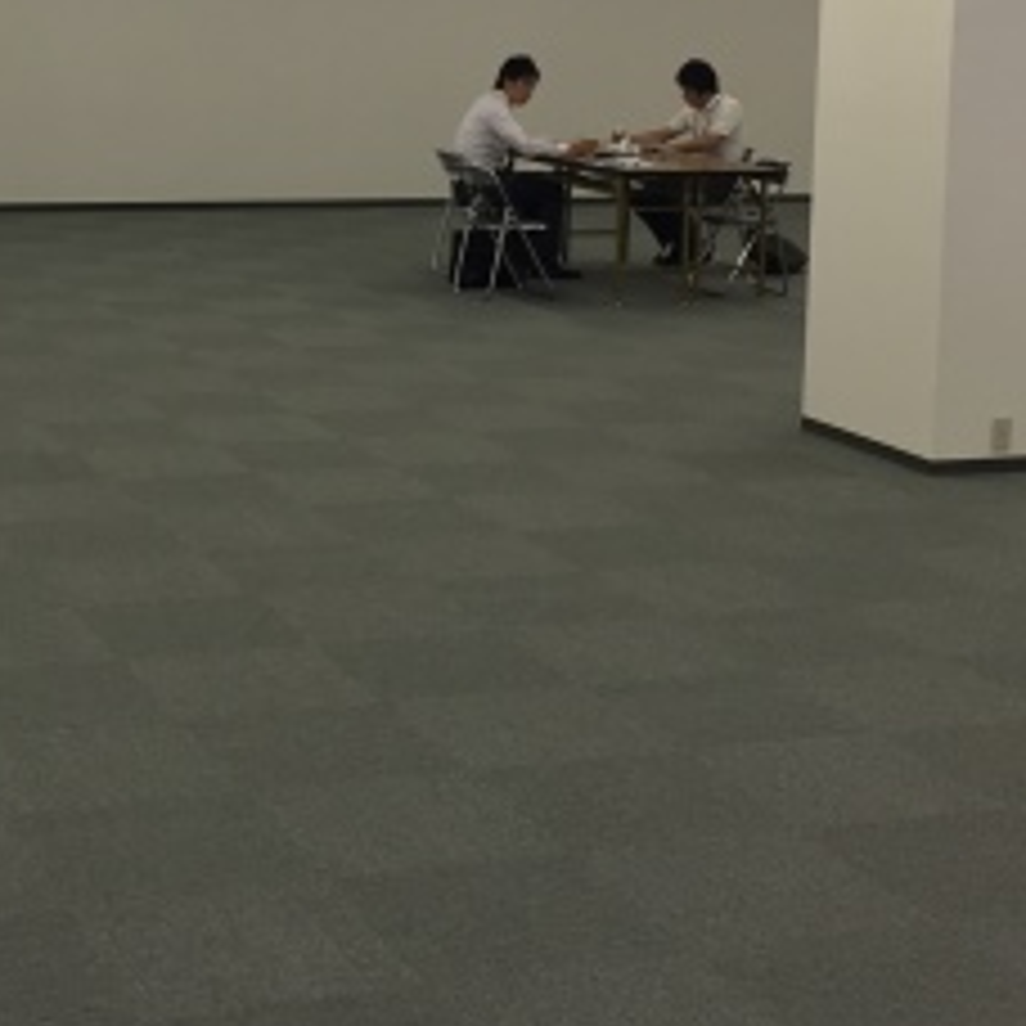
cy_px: 212
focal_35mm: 72
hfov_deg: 23.8
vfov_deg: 23.6
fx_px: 2414
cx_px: 310
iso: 50
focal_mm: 4.15
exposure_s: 1/120
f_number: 2.2
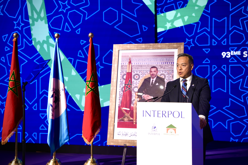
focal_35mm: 57
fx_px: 393
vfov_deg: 23.8
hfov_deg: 35.1
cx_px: 124
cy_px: 82
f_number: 3.5
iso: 250
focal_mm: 57
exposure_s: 1/60
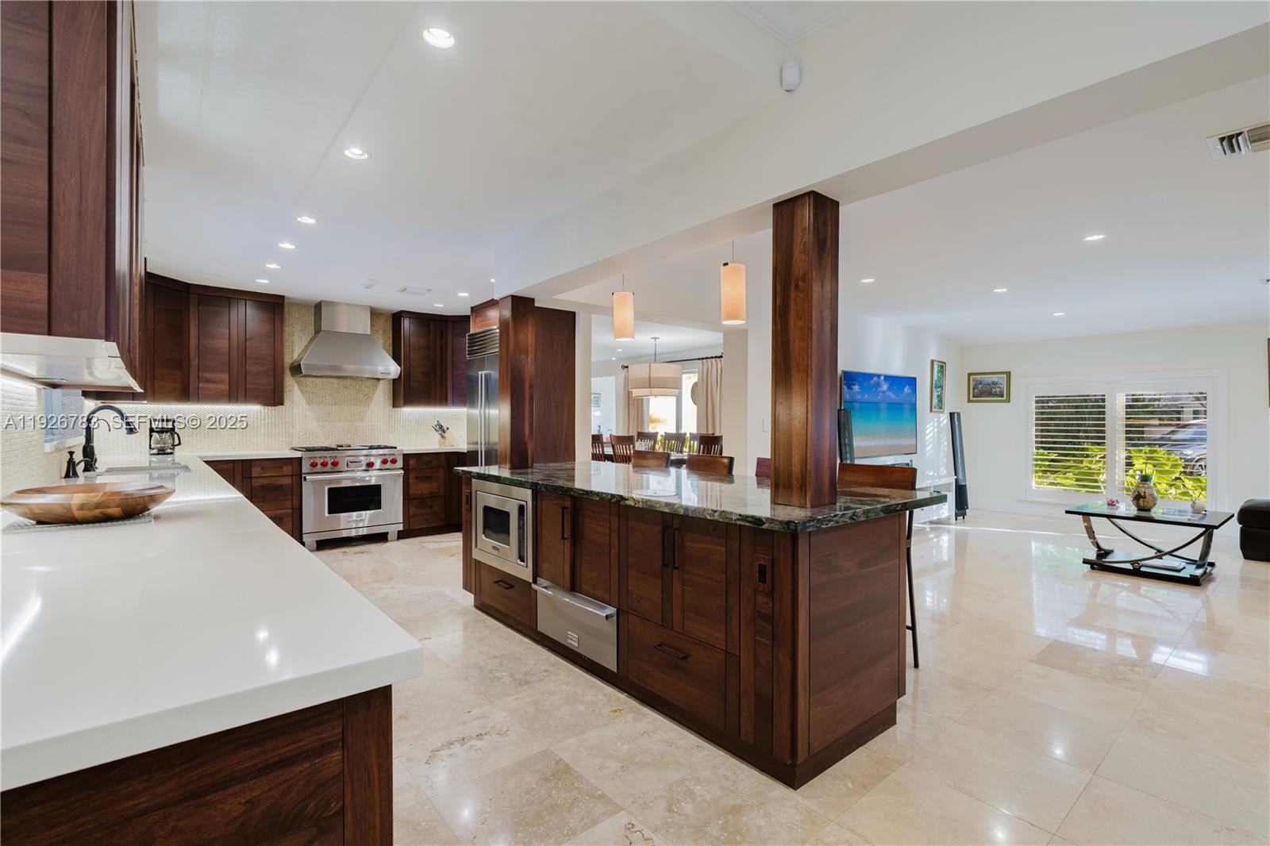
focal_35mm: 16
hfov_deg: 96.7
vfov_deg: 73.7
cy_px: 423
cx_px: 635
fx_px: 564
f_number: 11
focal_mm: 16
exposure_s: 1/5
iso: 100
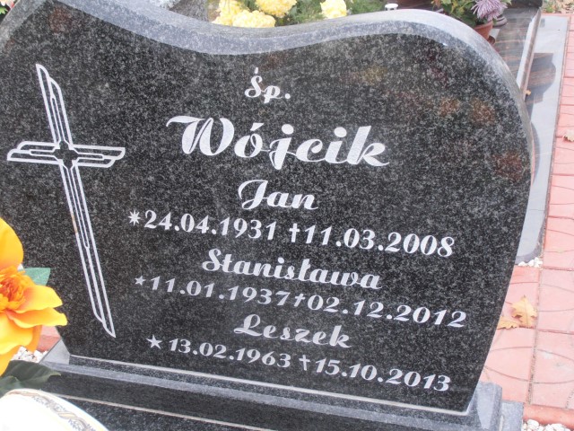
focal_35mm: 57
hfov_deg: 33.8
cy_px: 216
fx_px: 945
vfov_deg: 25.7
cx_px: 287
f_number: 4.5
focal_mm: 10.04
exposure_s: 1/50
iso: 125
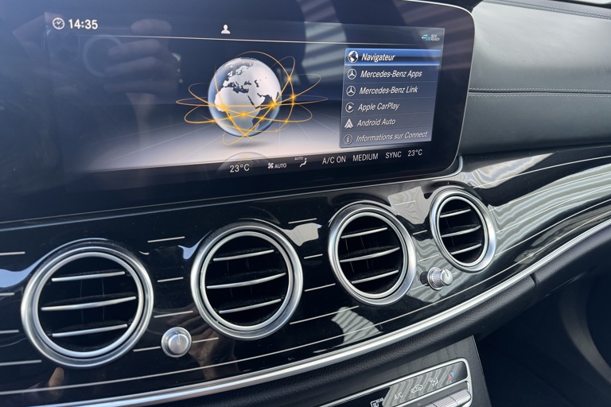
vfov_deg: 49.3
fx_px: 441
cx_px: 295
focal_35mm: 26
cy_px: 170
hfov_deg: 69.4
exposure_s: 1/113
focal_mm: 6.76
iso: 160
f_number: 1.78
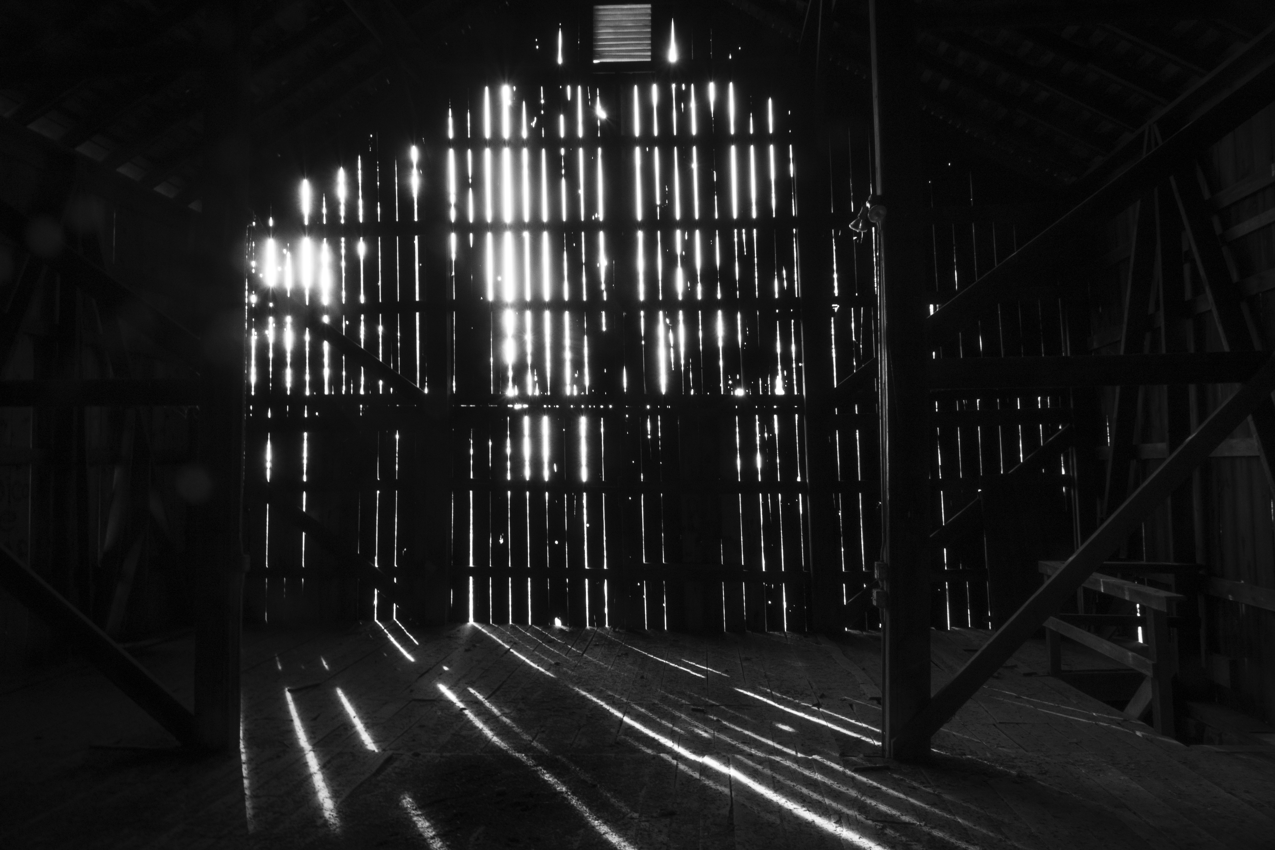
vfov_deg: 53.1
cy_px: 425
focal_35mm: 24
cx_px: 638
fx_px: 850
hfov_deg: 73.7
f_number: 9
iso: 400
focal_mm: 8.81
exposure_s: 1/5
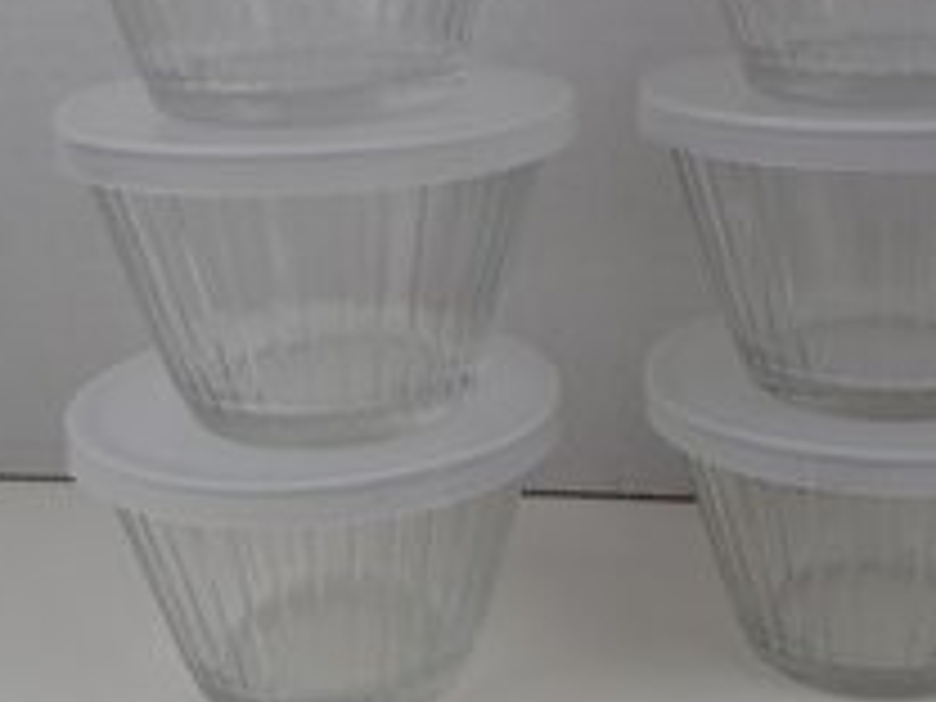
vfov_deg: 23.9
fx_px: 1649
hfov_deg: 31.5
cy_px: 223
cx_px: 596
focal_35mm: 61
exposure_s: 1/160
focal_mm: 6.64
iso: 160
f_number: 4.7
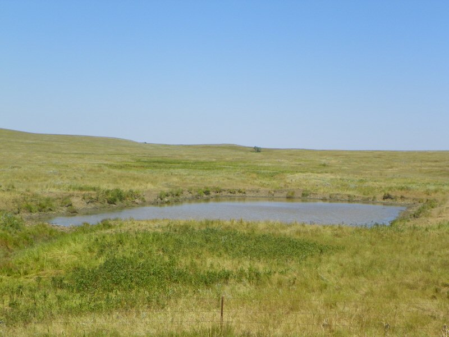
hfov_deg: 27.4
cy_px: 168
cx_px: 224
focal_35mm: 71
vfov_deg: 20.7
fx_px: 921
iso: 64
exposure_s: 1/320
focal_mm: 12.6
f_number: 5.6
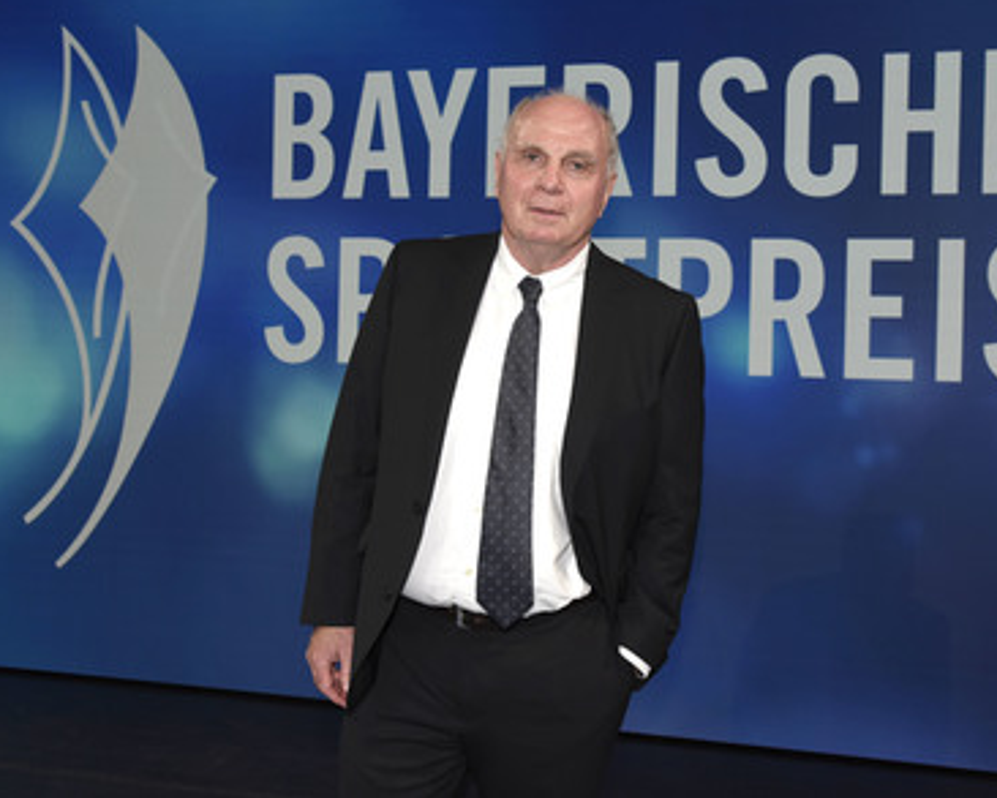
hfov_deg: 48.8
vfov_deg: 40.1
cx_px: 601
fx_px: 1092
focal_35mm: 37
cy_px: 392
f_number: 6.3
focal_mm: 32
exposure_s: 1/100
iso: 800
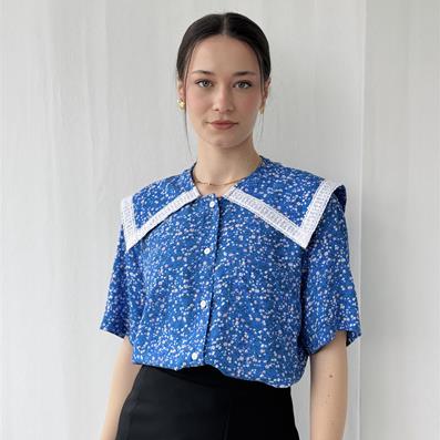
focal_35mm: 57
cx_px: 221
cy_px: 206
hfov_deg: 30.0
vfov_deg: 30.0
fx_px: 820
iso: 64
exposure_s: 1/309
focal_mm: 6.76
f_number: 1.78
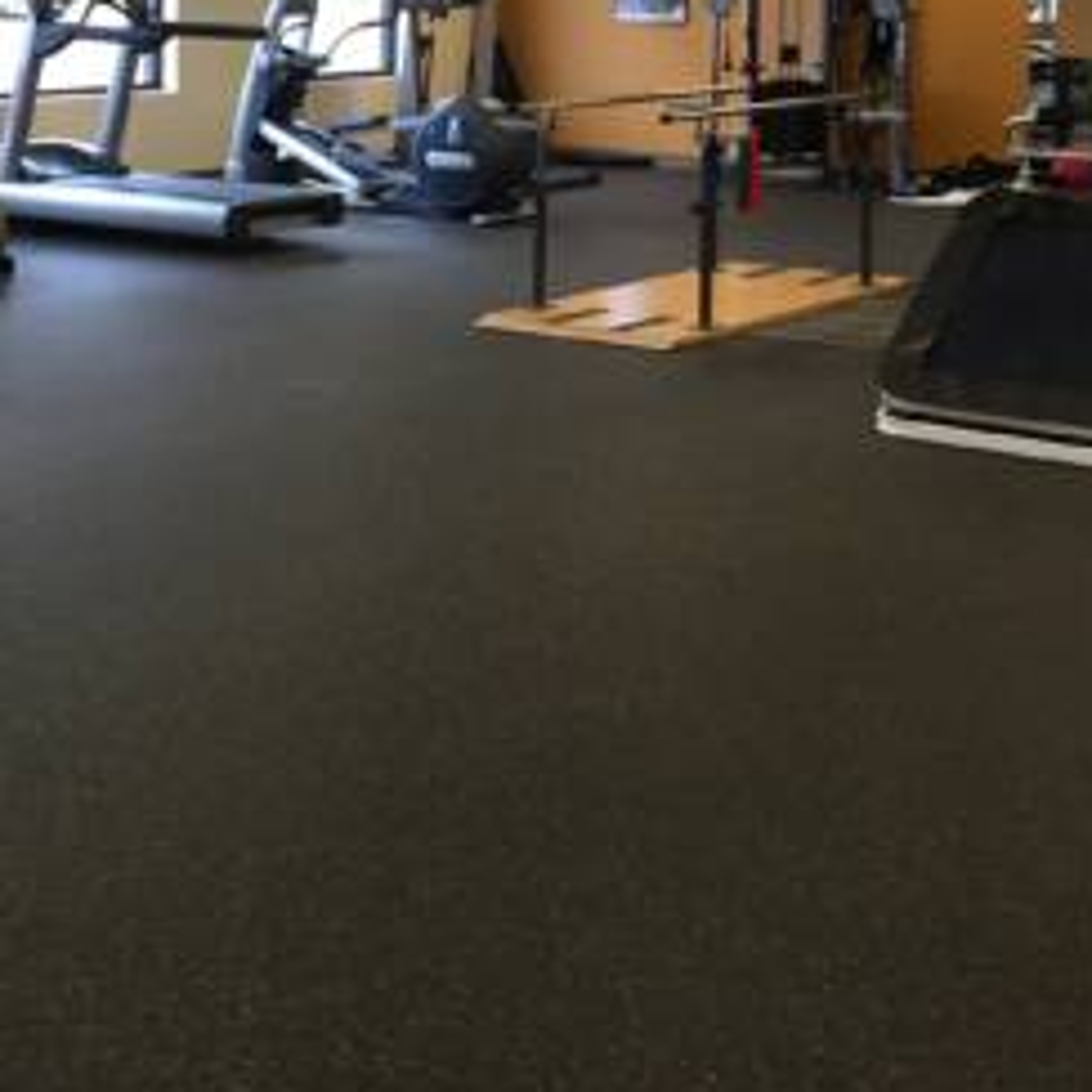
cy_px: 76
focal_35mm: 64
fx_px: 2284
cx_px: 501
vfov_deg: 25.9
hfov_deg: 26.9
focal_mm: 4.15
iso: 40
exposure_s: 1/30
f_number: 2.2
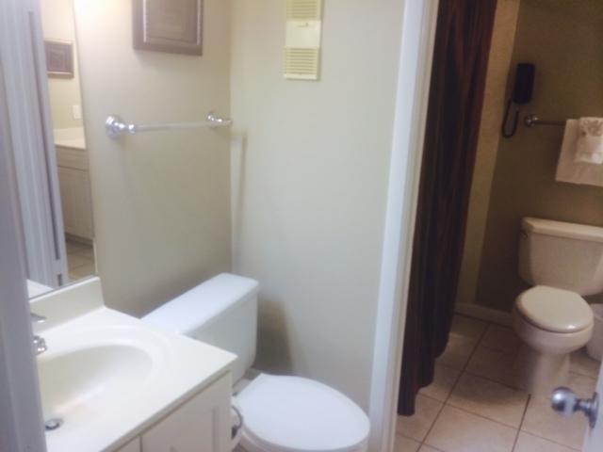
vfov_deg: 46.8
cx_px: 302
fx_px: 523
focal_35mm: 30
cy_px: 226
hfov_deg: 60.0
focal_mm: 4.12
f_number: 2.2
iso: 40
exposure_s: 1/40
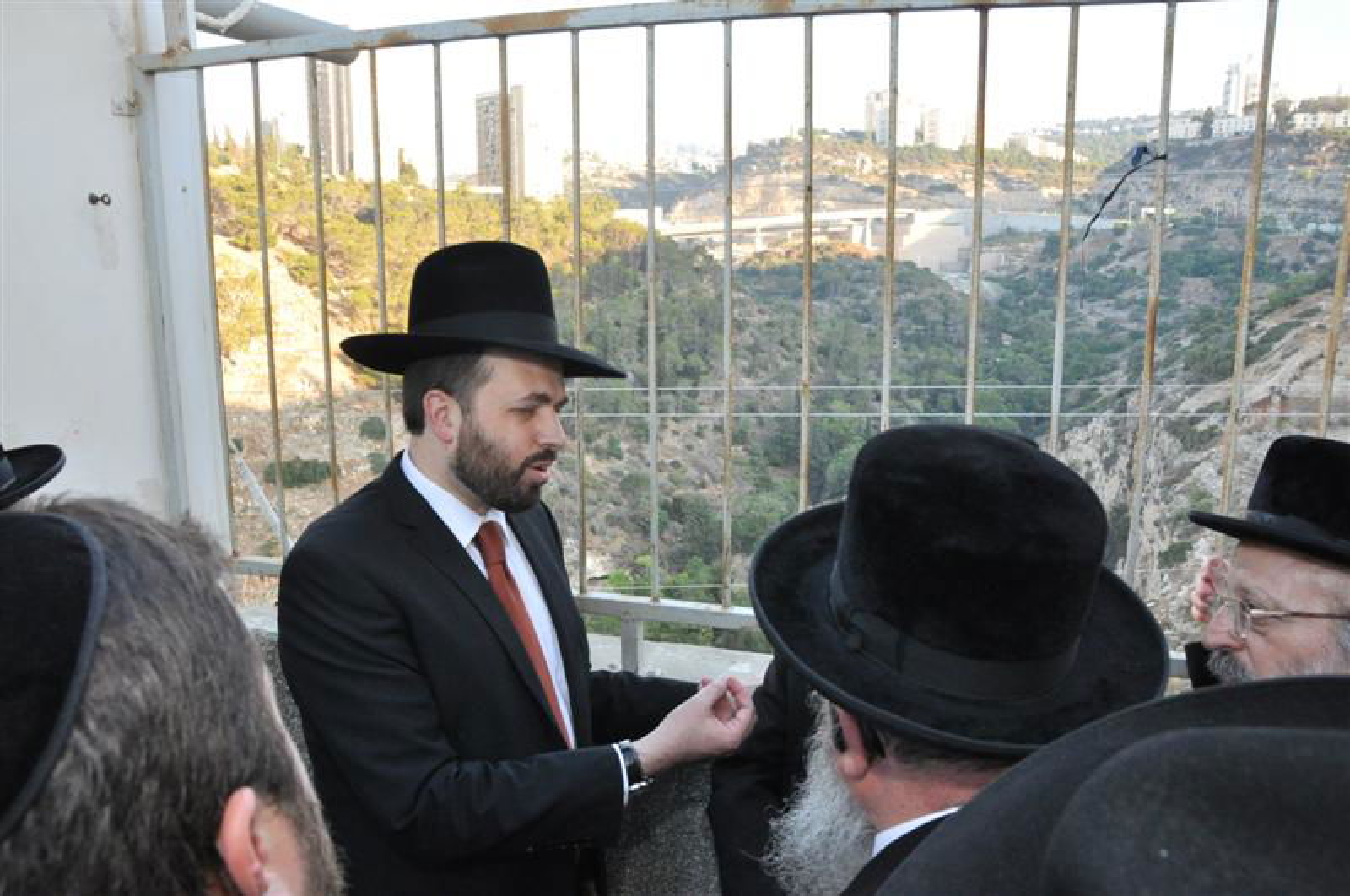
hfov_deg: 67.5
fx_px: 1011
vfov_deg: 47.8
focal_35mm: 27
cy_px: 448
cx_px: 675
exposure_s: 1/200
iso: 1250
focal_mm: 18
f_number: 10
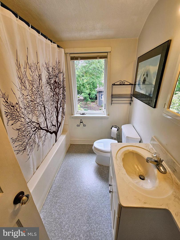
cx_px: 90
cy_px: 120
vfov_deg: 106.2
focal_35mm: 13
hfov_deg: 89.9
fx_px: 90
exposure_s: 1/60
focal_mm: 2.2
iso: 50
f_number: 2.2
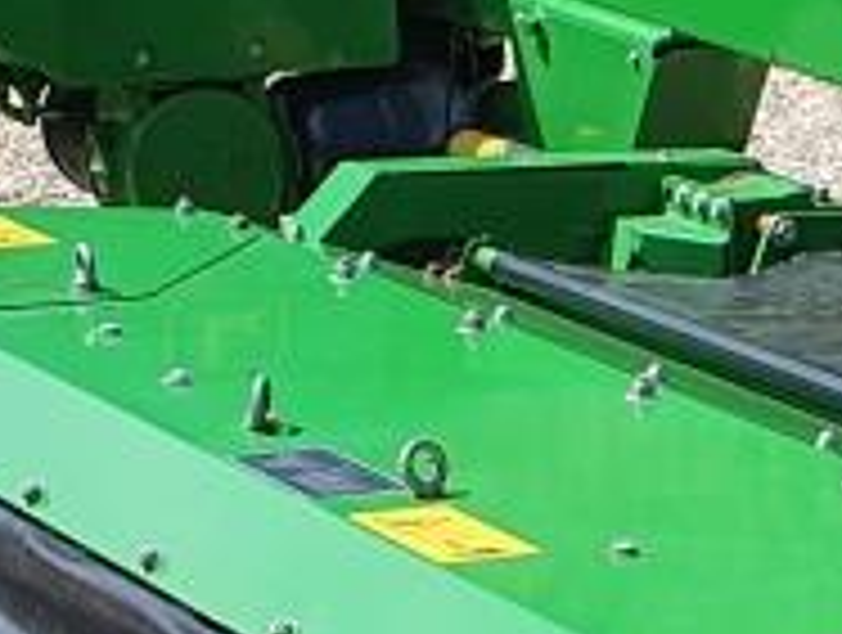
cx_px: 1346
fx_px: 3461
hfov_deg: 13.0
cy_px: 818
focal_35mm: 142
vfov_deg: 10.3
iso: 50
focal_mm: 4.32
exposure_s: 1/1056
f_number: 2.4
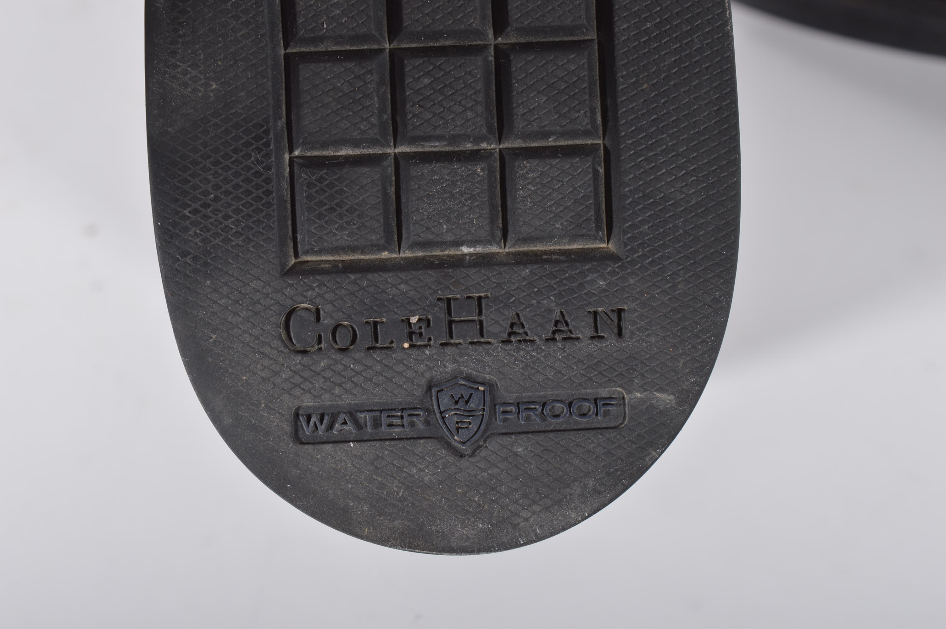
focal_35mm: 82
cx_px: 473
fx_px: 2166
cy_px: 314
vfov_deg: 16.5
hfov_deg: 24.6
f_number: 11
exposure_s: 1/160
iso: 100
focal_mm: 55
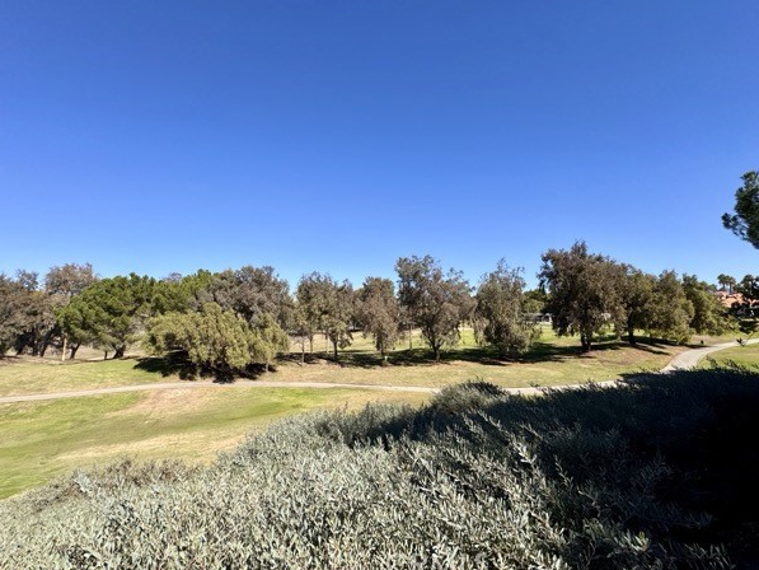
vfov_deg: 81.7
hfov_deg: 98.1
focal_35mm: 15
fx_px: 329
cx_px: 373
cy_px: 277
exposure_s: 1/1880
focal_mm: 2.22
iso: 50
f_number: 2.2
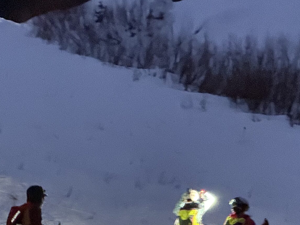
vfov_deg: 5.6
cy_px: 181
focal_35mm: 267
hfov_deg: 7.4
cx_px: 134
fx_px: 2314
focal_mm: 15.66
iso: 2000
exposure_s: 1/27
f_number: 2.8
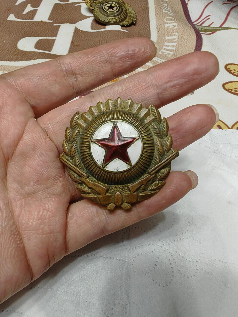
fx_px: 238
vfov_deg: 67.3
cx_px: 119
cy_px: 158
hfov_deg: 53.1
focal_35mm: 26
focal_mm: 1.82
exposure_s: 1/50
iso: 160
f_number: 2
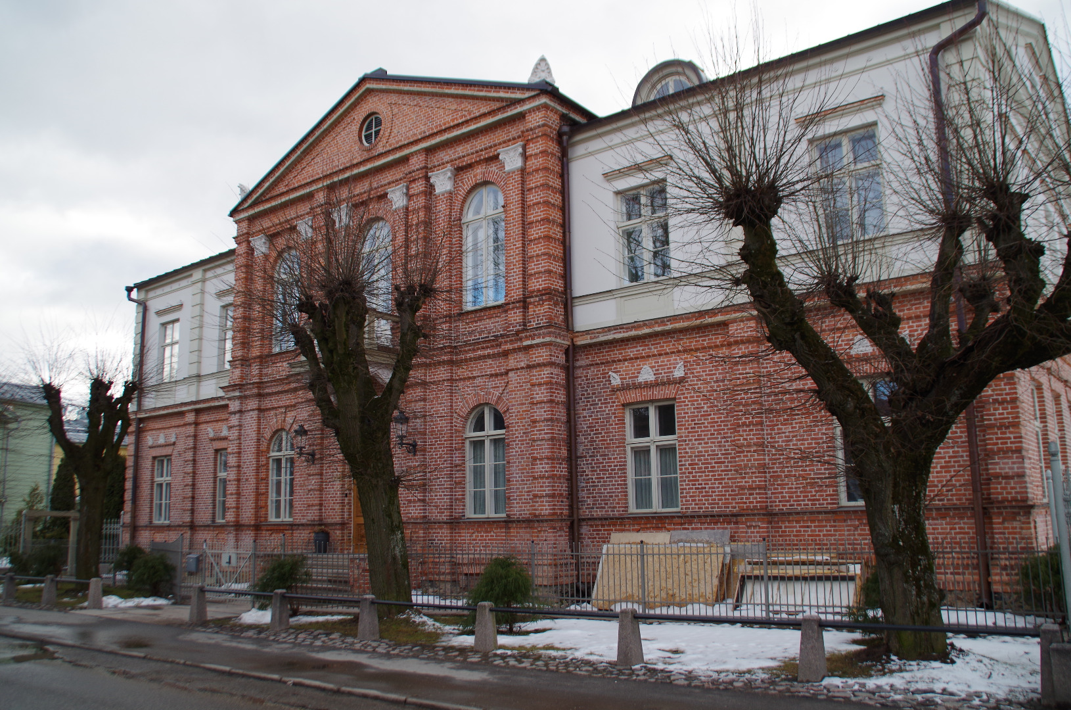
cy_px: 355
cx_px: 536
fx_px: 802
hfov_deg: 67.5
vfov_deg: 47.7
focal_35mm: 27
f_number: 5
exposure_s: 1/200
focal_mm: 18
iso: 200
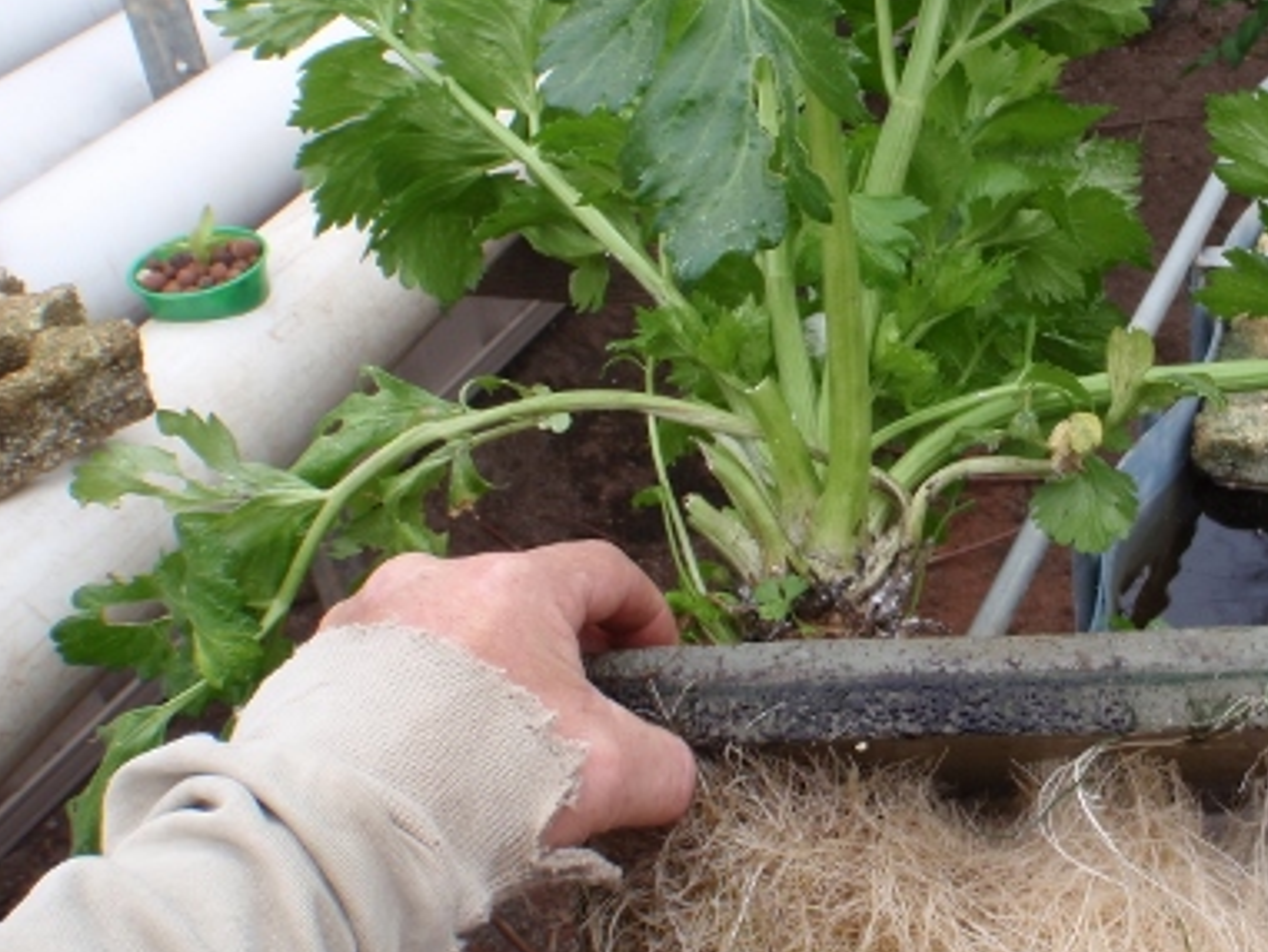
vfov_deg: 30.8
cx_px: 1025
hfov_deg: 38.8
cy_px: 393
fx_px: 1722
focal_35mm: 47
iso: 64
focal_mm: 5
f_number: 3.5
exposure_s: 1/40
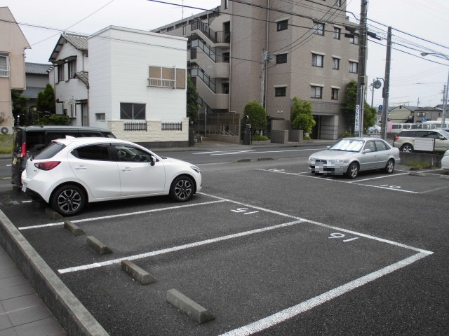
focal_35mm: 29
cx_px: 224
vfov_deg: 48.2
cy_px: 168
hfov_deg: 61.7
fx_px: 376
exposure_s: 1/320
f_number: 3.7
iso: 100
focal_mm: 5.3
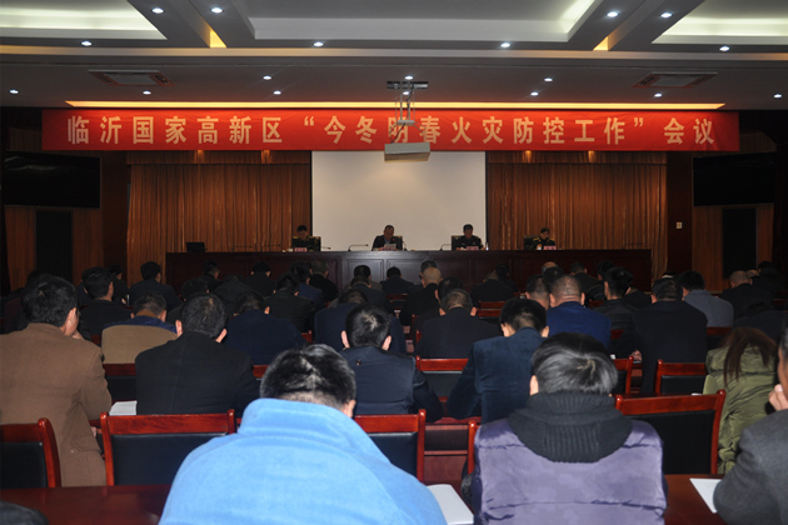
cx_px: 394
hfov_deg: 57.2
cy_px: 262
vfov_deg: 40.0
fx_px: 722
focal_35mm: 33
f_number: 3.8
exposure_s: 1/60
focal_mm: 22
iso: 200
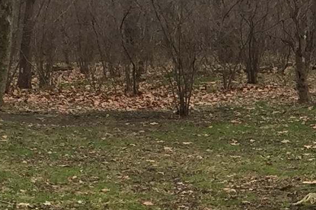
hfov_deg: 11.7
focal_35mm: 170
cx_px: 430
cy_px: 227
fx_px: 1492
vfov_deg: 8.0
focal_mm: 4.15
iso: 50
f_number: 2.2
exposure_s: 1/120
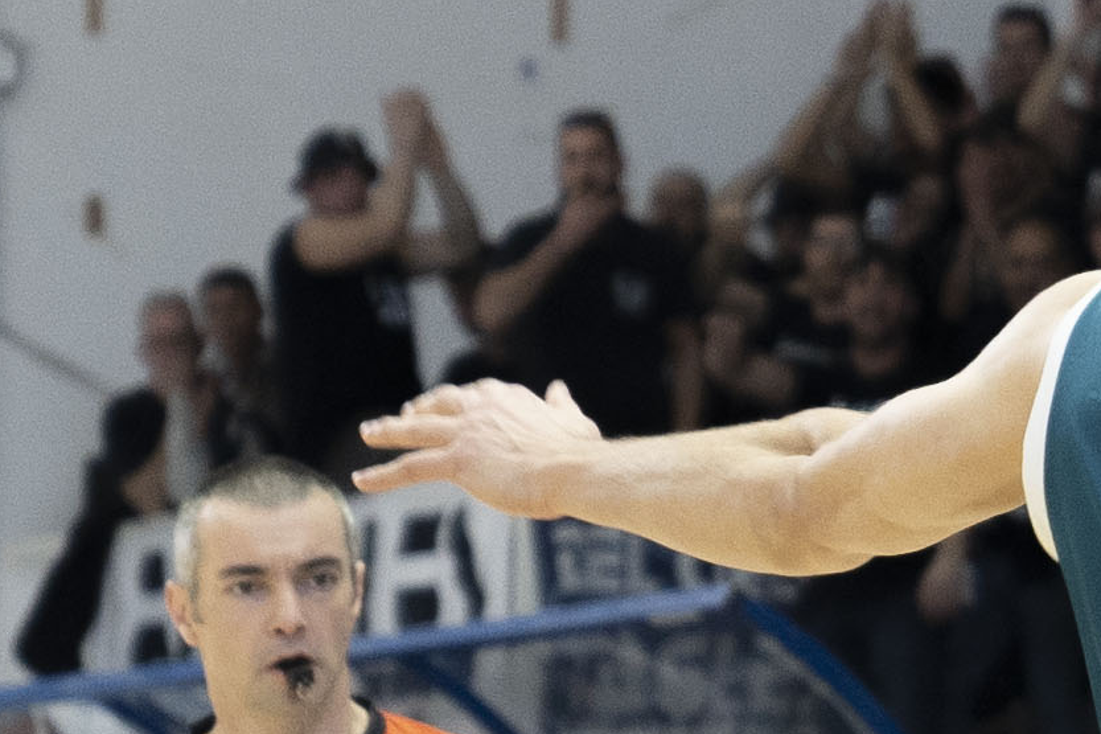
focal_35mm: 496
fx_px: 15165
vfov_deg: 2.8
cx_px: 2047
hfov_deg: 4.1
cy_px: 897
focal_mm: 70
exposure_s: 1/320
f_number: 3.5
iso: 1600
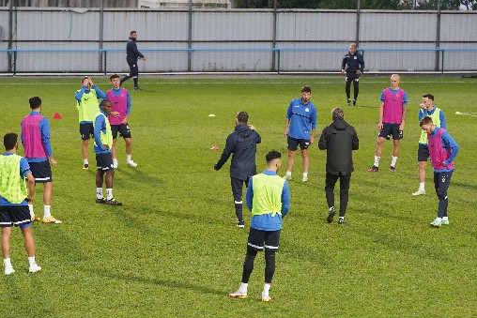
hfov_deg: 10.4
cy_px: 156
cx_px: 253
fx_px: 2624
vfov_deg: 6.9
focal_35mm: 198
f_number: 4.5
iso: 2000
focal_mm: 150
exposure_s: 1/200
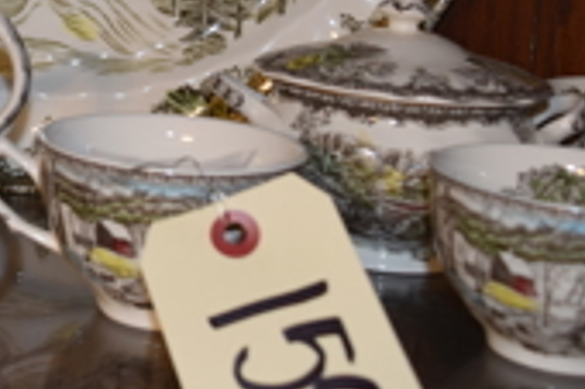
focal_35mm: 83
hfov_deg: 23.4
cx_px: -3
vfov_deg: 16.1
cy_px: 7
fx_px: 1353
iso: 360
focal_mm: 21
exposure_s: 1/100
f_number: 5
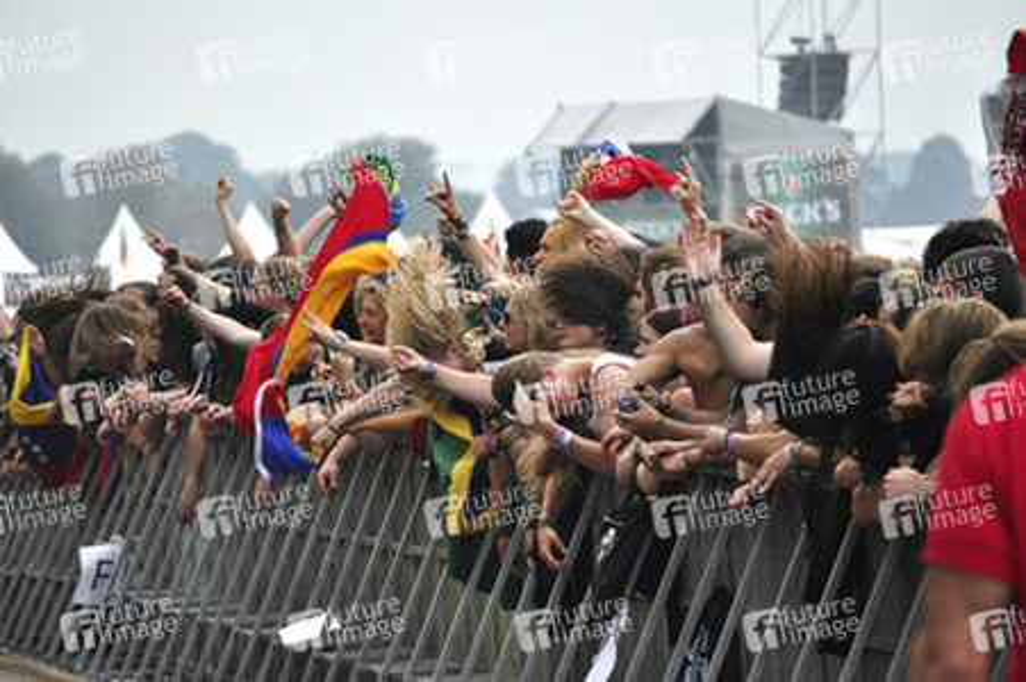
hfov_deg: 7.6
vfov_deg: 5.1
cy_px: 341
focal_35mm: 270
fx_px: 7689
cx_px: 513
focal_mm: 180
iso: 800
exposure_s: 1/500
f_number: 5.6
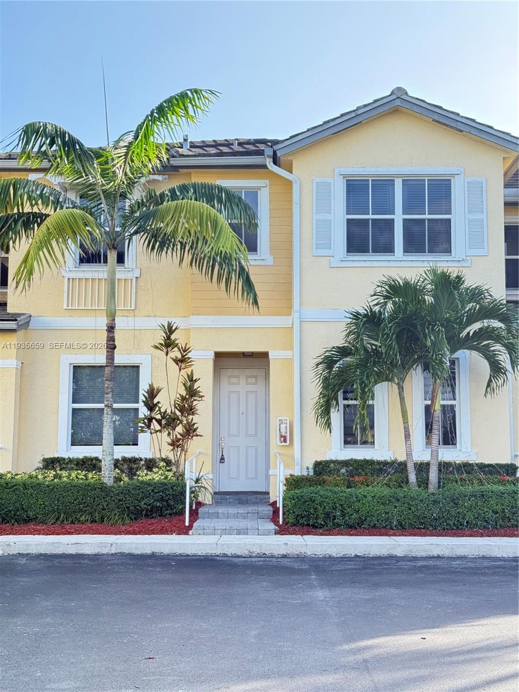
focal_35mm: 48
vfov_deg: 39.7
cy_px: 346
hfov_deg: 30.3
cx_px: 260
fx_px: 960
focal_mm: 6.76
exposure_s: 1/450
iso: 100
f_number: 1.78
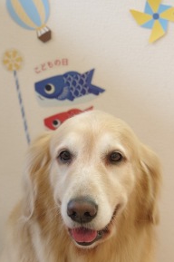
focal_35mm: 79
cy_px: 165
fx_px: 574
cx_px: 81
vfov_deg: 25.6
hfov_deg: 17.2
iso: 1600
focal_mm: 38
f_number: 4.5
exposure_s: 1/80
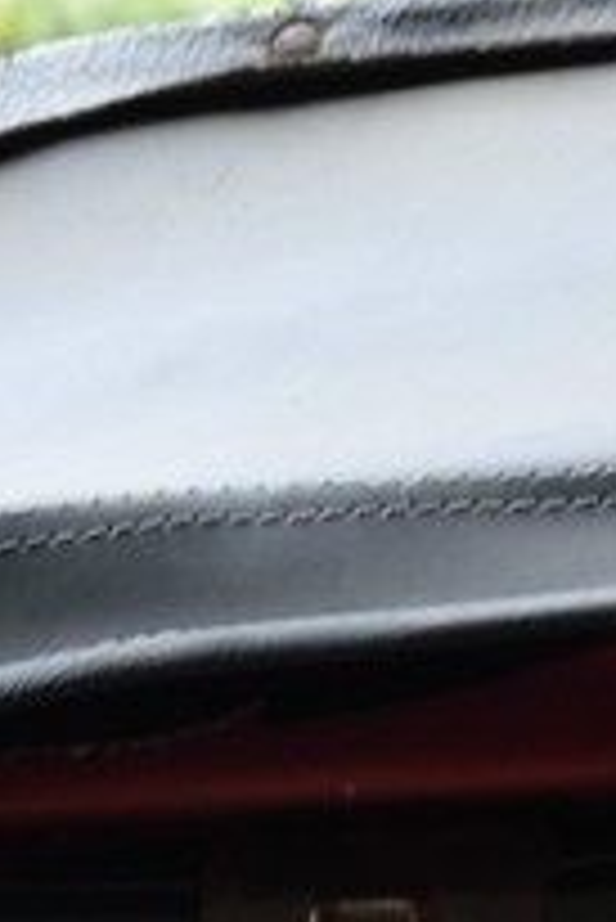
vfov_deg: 4.8
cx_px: 2174
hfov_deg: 3.4
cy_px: 3549
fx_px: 9992
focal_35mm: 390
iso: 800
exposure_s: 1/50
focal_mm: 50
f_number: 13
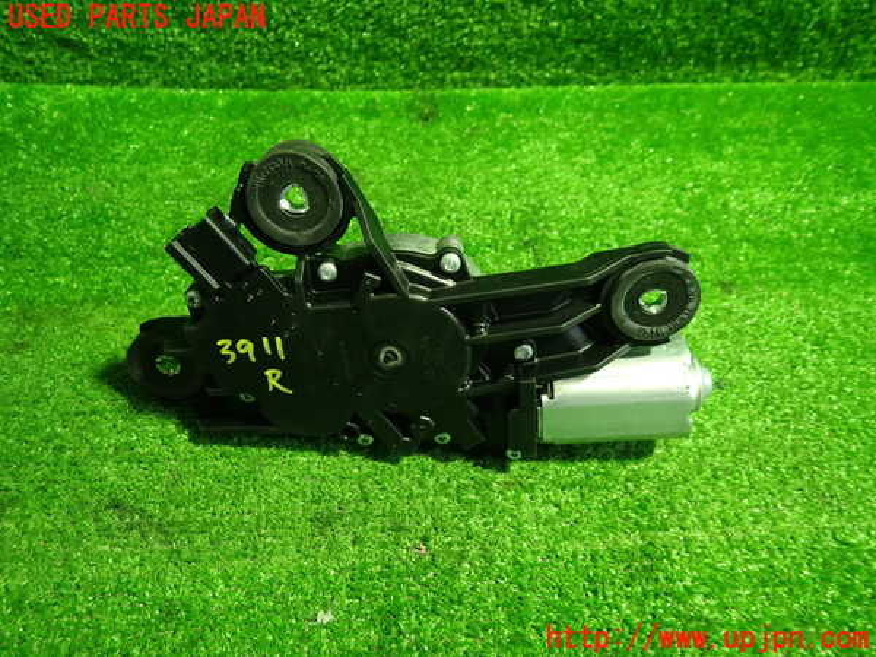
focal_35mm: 25
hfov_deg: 69.4
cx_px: 438
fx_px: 633
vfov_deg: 54.9
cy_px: 328
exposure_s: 1/30
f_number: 2
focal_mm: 4.5
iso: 400
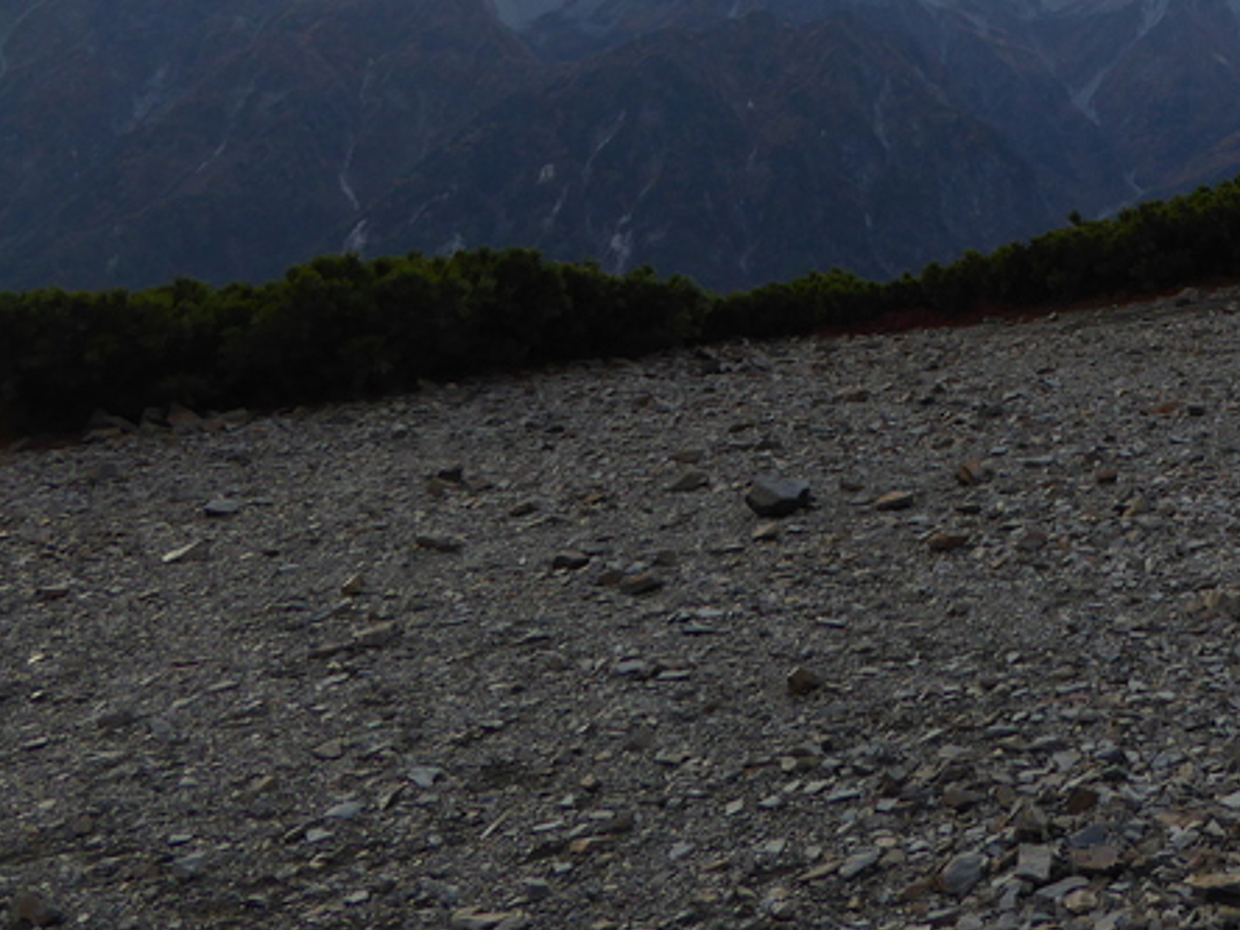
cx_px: 1120
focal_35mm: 54
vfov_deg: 25.7
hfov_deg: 33.6
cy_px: 3
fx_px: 1934
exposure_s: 1/320
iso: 100
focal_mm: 4.3
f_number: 3.3
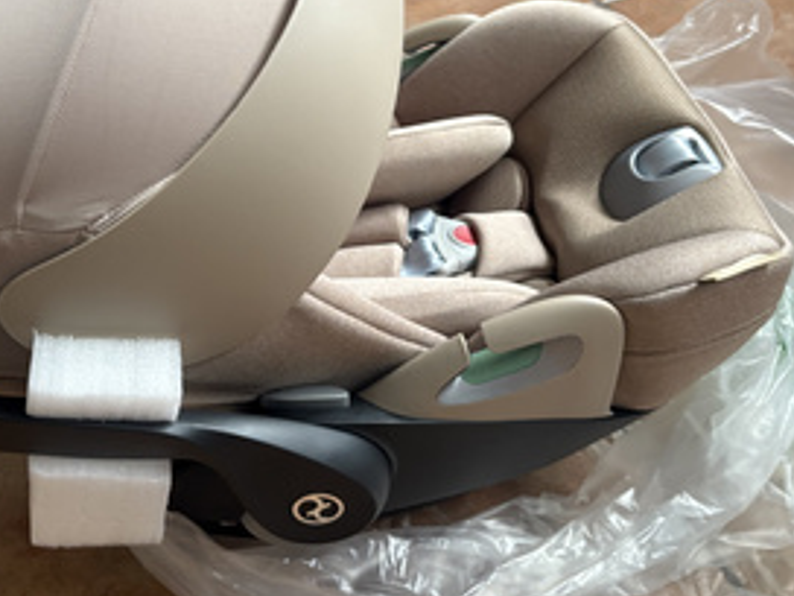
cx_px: 239
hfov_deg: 43.0
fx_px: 986
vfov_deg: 33.3
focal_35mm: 43
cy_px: 196
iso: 200
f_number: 1.6
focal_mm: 5.96
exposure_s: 1/60
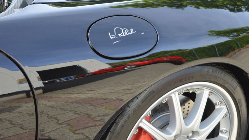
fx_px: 479
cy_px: 57
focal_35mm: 73
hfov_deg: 29.1
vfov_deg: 16.6
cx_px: 125
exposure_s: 1/125
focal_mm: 45
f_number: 5.6
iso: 220
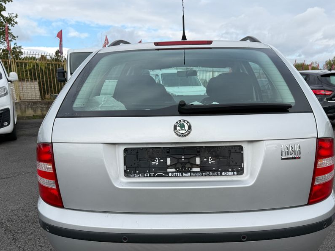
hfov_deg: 58.3
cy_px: 157
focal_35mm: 31
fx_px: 300
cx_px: 182
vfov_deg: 45.1
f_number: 1.78
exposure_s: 1/2703
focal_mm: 6.76
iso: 80
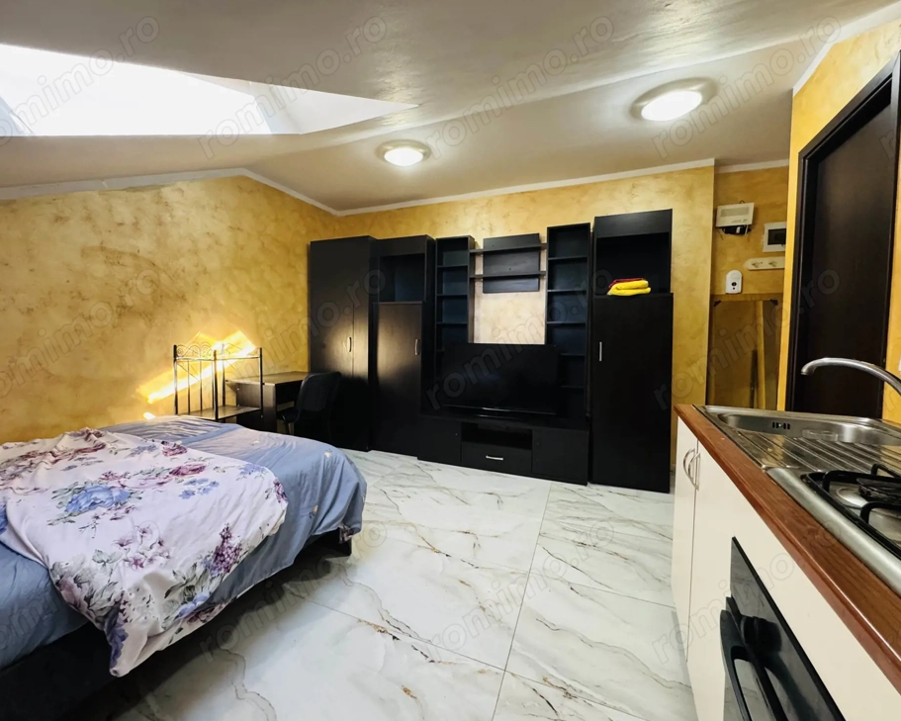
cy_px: 353
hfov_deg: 96.6
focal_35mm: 15
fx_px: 400
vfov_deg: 84.0
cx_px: 411
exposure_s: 1/50
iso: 400
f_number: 2.2
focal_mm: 2.22
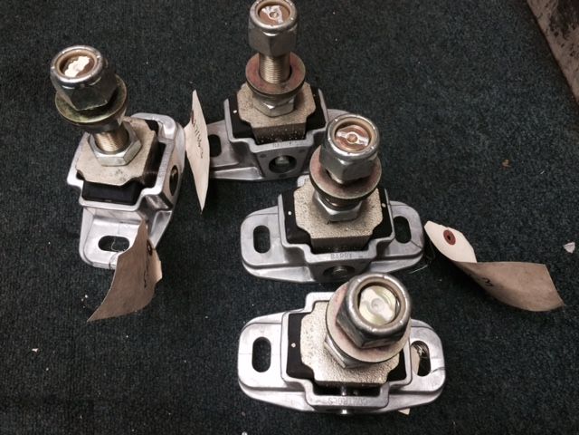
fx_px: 485
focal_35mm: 29
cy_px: 218
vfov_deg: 48.2
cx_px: 290
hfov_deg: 61.7
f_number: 2.2
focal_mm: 4.15
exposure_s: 1/30
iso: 125
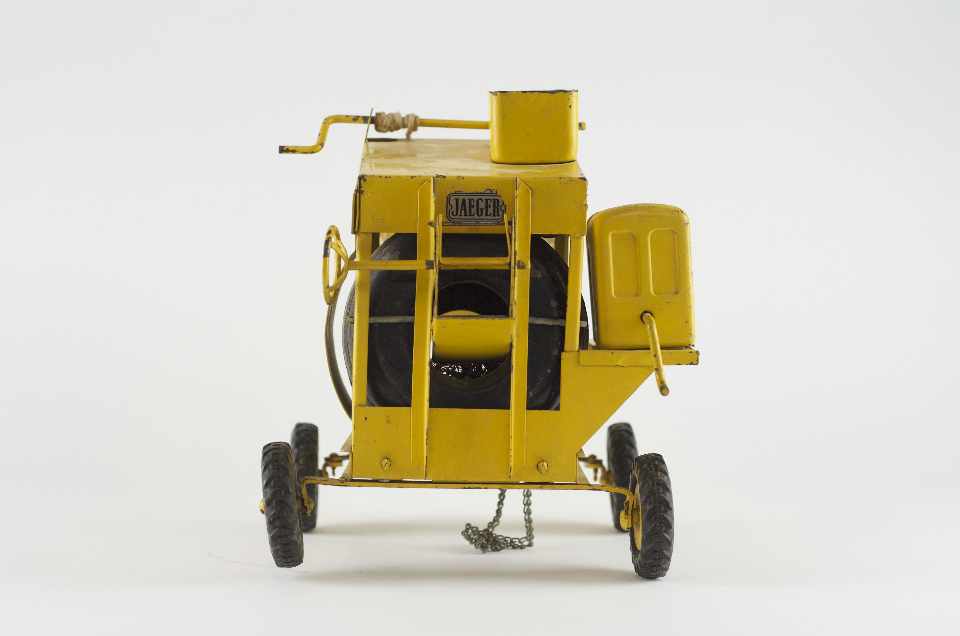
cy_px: 318
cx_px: 480
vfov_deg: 18.1
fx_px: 1996
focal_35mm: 75
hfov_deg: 27.0
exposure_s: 1/125
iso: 500
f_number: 4
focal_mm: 50
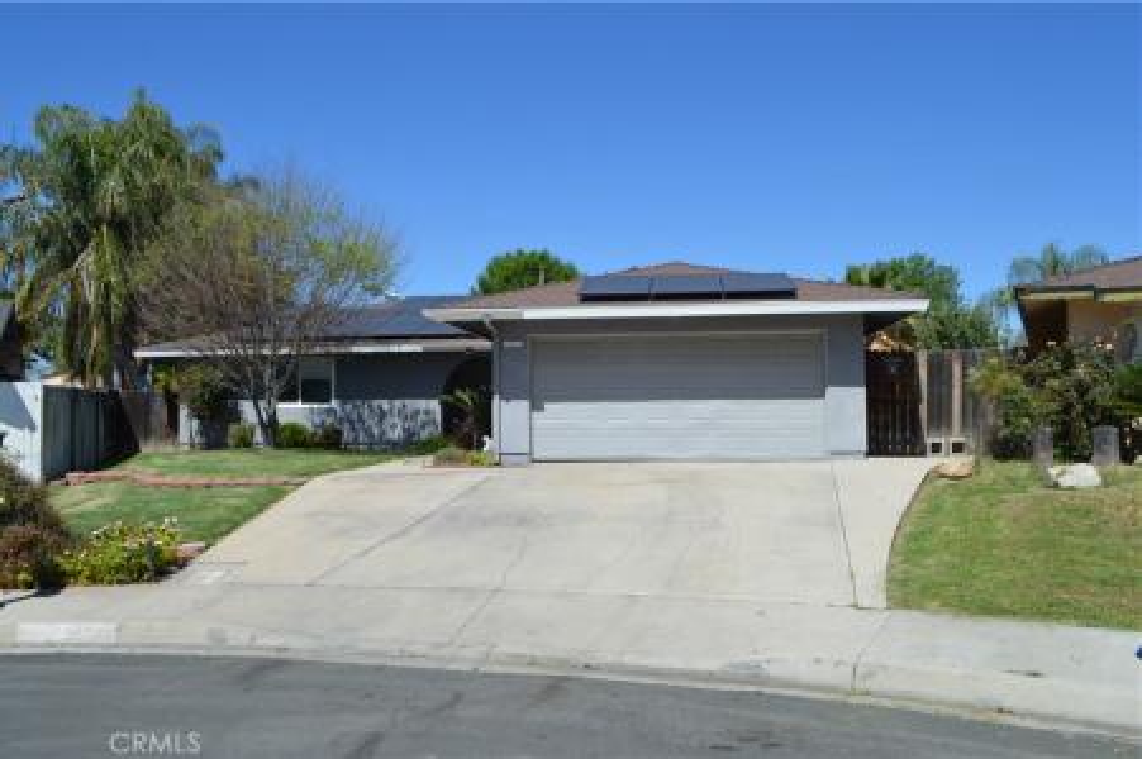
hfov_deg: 67.4
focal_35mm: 27
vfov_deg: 47.9
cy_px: 380
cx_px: 571
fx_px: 856
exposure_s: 1/250
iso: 100
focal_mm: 18
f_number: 8
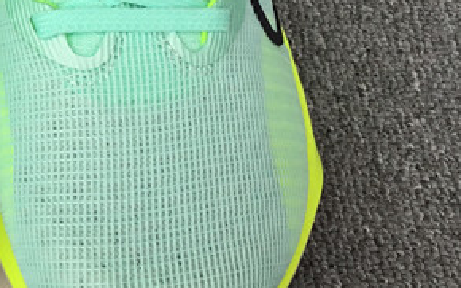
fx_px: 1281
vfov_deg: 12.6
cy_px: -31
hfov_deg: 19.4
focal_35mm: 102
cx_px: -64
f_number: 2.4
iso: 25
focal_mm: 3.3
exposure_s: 1/151
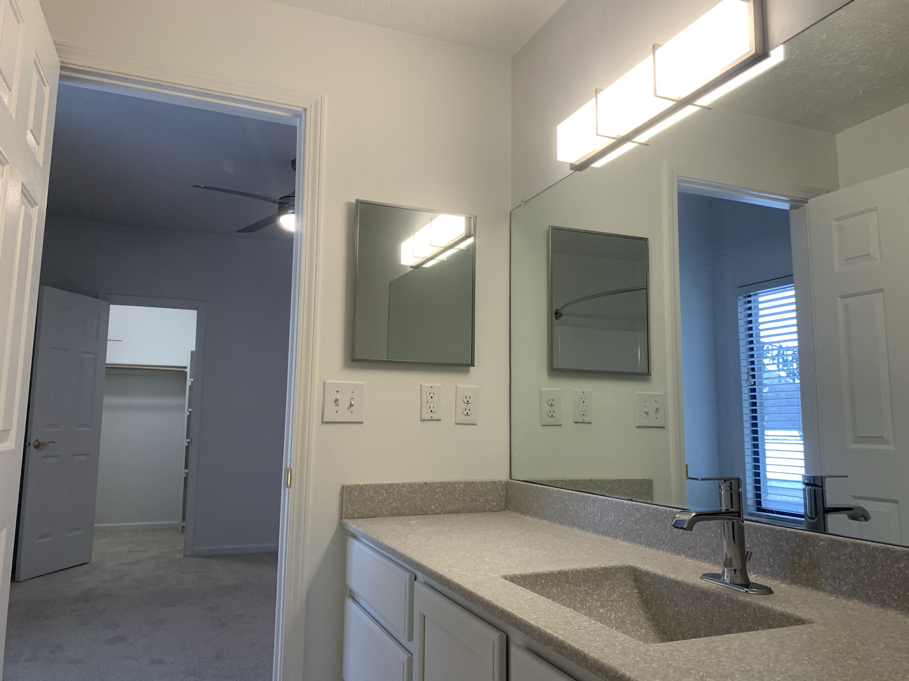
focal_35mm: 26
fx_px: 683
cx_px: 454
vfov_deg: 53.1
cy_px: 340
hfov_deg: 67.3
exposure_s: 1/120
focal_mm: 4.25
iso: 64
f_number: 1.8
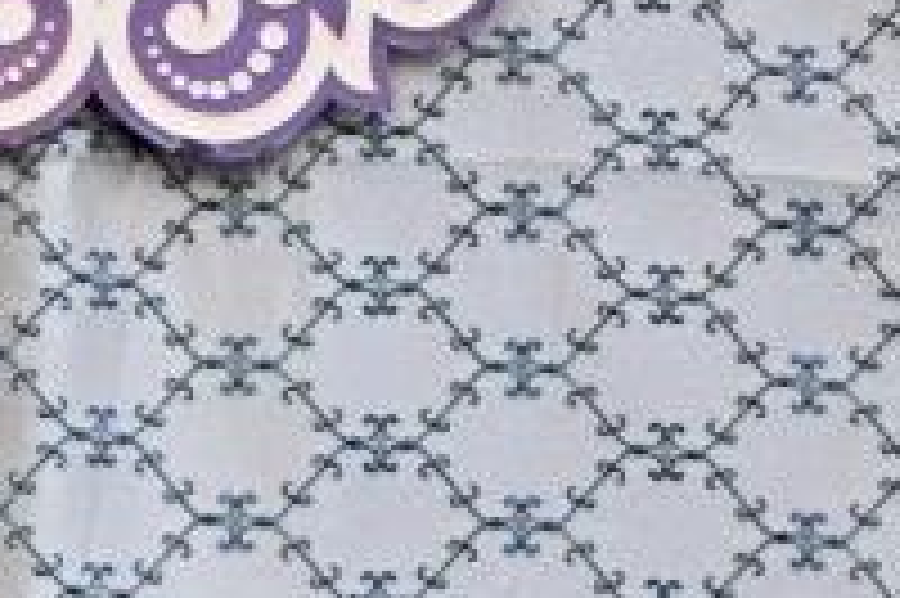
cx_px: -72
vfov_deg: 1.5
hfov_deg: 2.2
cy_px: 962
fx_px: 23006
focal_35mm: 921
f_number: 4
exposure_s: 1/200
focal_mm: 120
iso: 160
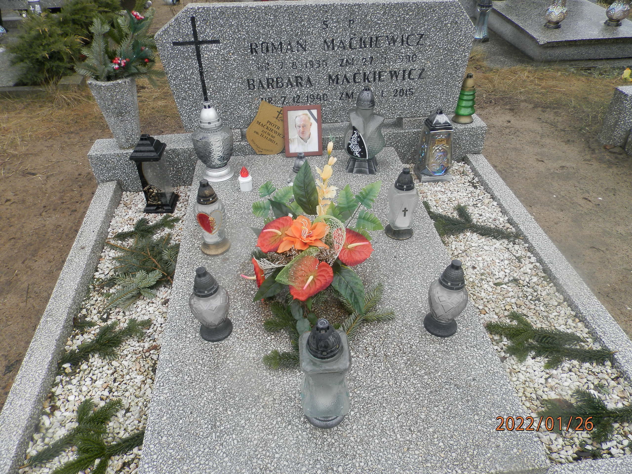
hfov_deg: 69.4
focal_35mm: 25
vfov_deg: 54.9
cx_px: 316
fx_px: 456
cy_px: 237
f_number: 3.1
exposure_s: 1/80
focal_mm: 4.5
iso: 80
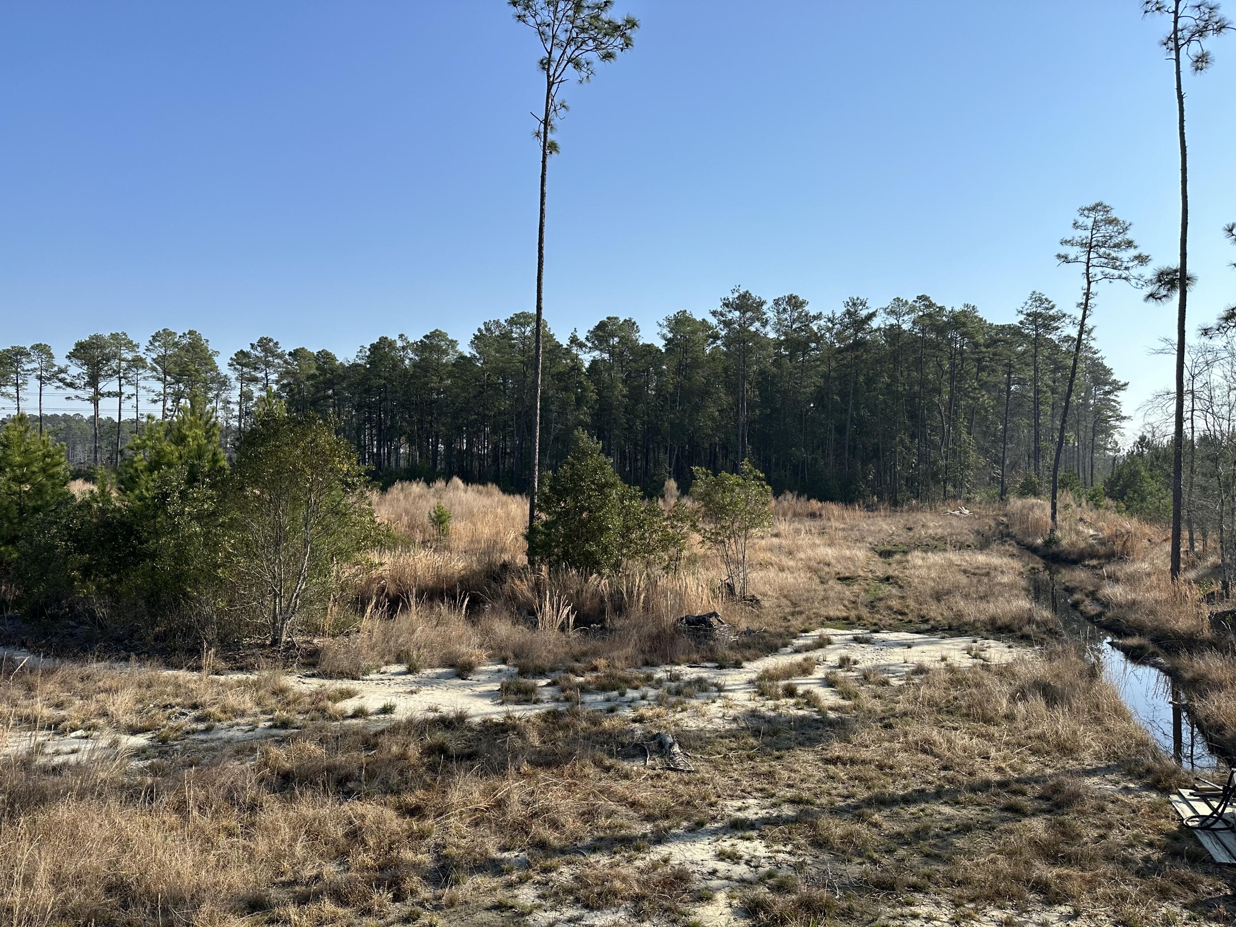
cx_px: 618
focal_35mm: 24
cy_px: 464
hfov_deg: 71.6
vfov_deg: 56.8
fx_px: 857
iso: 80
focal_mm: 6.86
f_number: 1.78
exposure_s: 1/4762
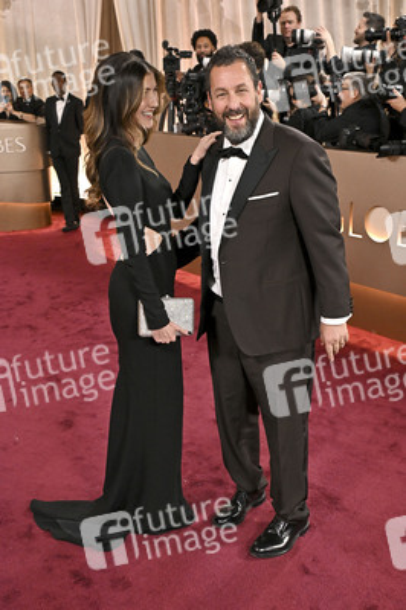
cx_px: 203
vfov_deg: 53.2
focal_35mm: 36
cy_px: 305
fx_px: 610
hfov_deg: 36.8
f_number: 5.6
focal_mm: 36
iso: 2500
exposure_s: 1/320
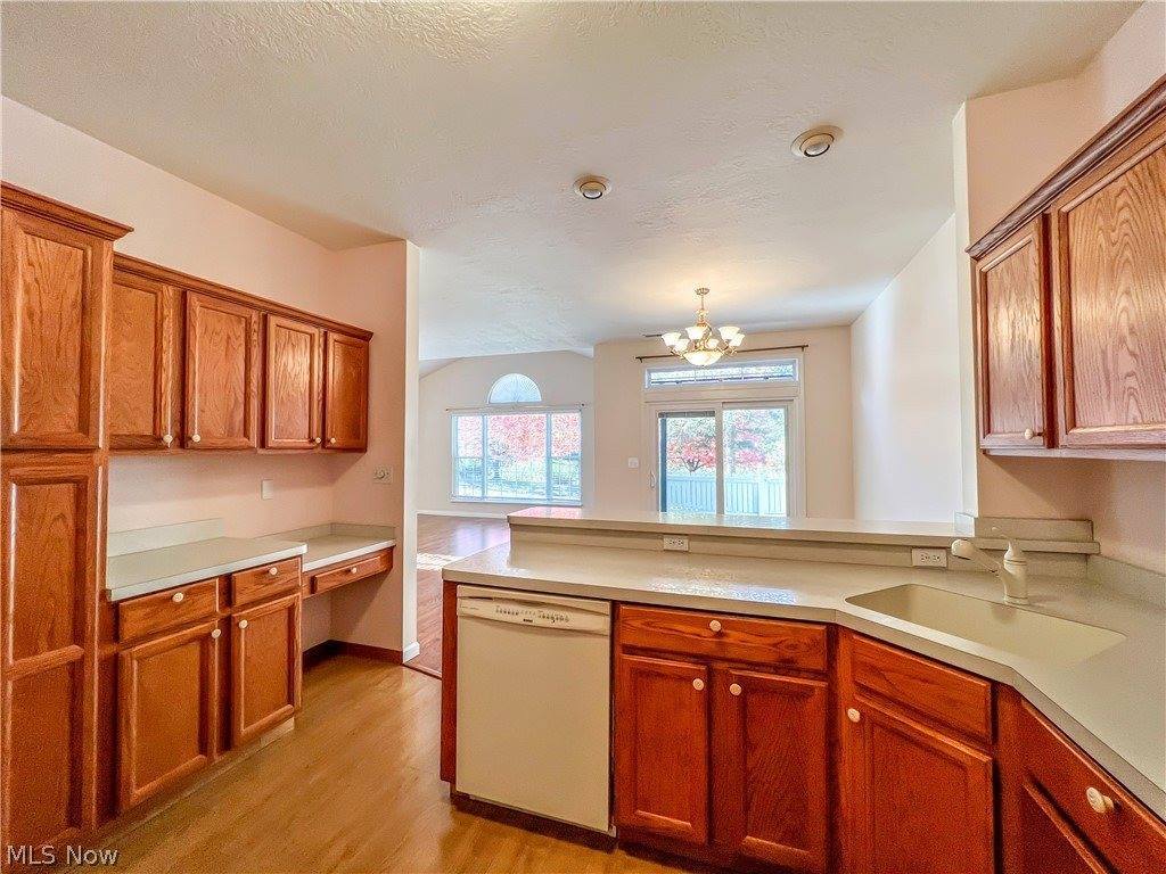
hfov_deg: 106.2
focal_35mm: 13
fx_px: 438
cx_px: 583
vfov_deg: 89.9
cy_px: 437
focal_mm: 1.57
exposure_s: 1/120
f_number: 1.8
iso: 100
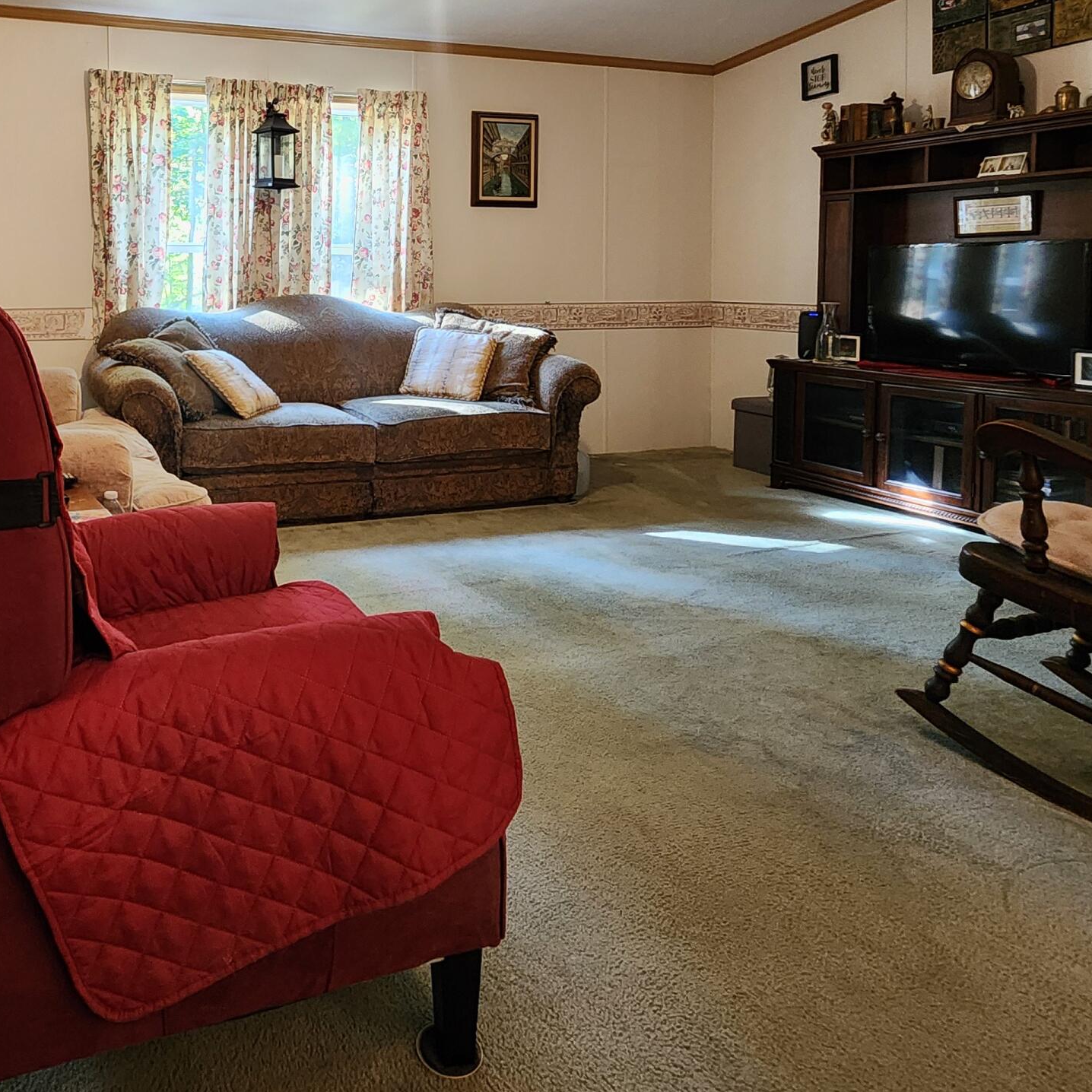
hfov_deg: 61.6
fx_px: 857
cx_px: 280
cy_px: 295
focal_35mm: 24
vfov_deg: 61.9
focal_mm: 2.2
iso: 400
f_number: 2.2
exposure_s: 1/30
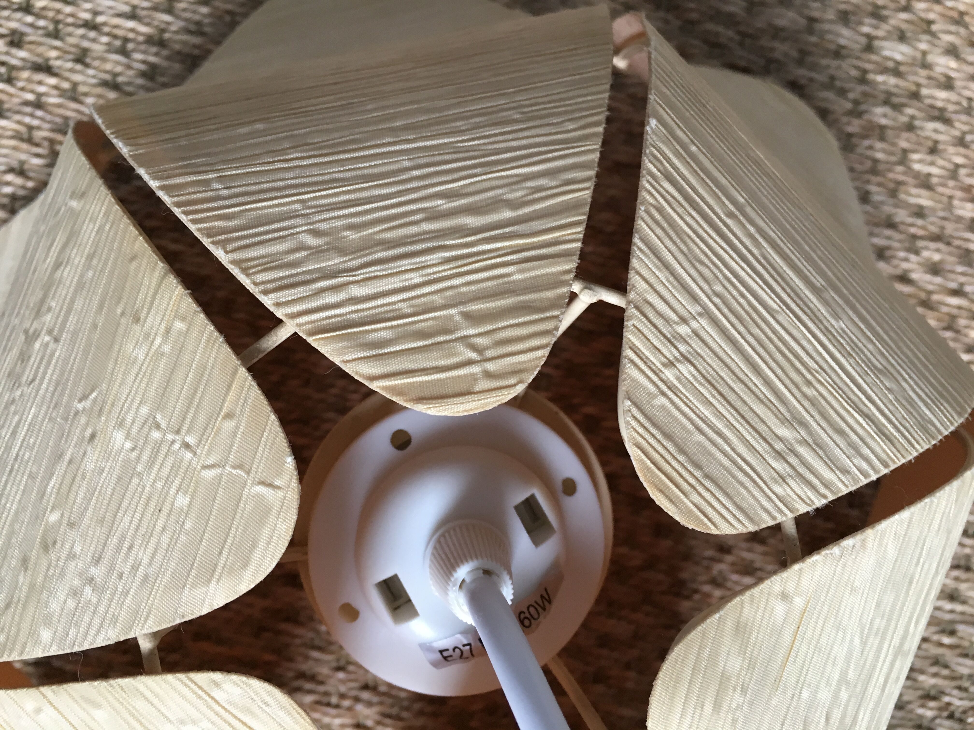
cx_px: 487
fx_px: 816
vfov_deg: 48.2
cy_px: 365
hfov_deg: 61.7
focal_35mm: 29
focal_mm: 4.15
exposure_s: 1/33
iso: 100
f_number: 2.2
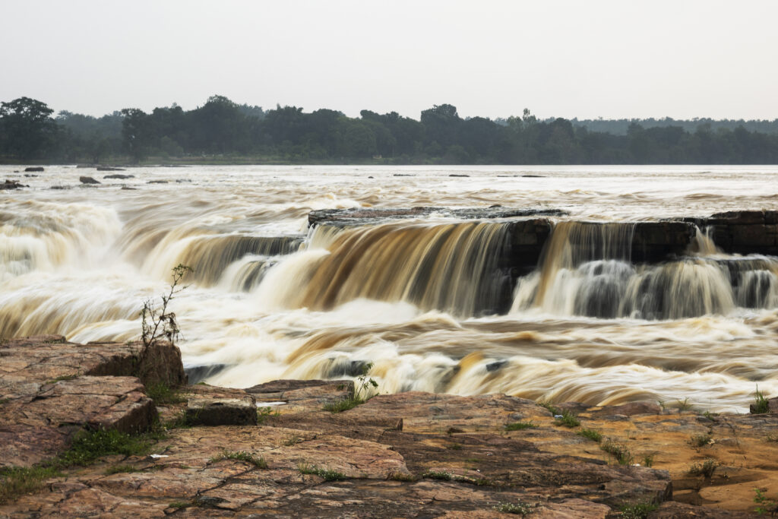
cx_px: 389
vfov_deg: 18.2
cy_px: 260
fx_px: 1621
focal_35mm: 75
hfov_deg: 27.0
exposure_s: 1/8
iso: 100
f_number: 9
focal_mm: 50
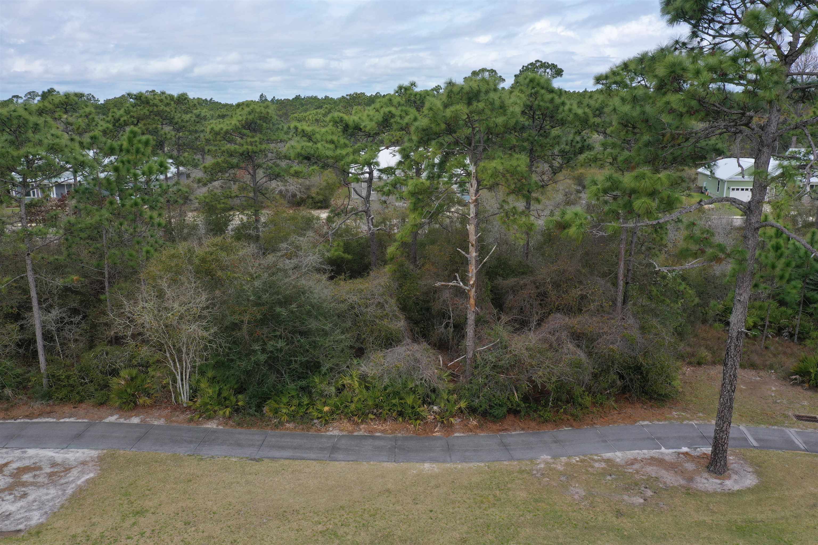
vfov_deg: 46.4
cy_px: 272
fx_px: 636
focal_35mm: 28
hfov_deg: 65.5
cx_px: 409
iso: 100
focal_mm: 10.26
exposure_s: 1/400
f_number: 5.6
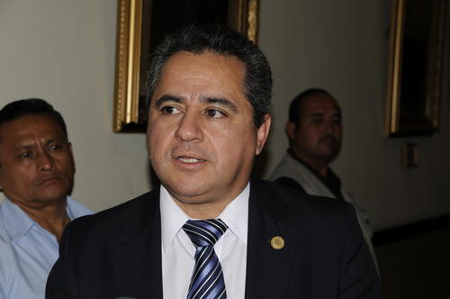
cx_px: 225
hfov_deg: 27.0
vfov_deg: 18.1
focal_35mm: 75
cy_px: 150
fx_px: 936
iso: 200
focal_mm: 50
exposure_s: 1/125
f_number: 6.3
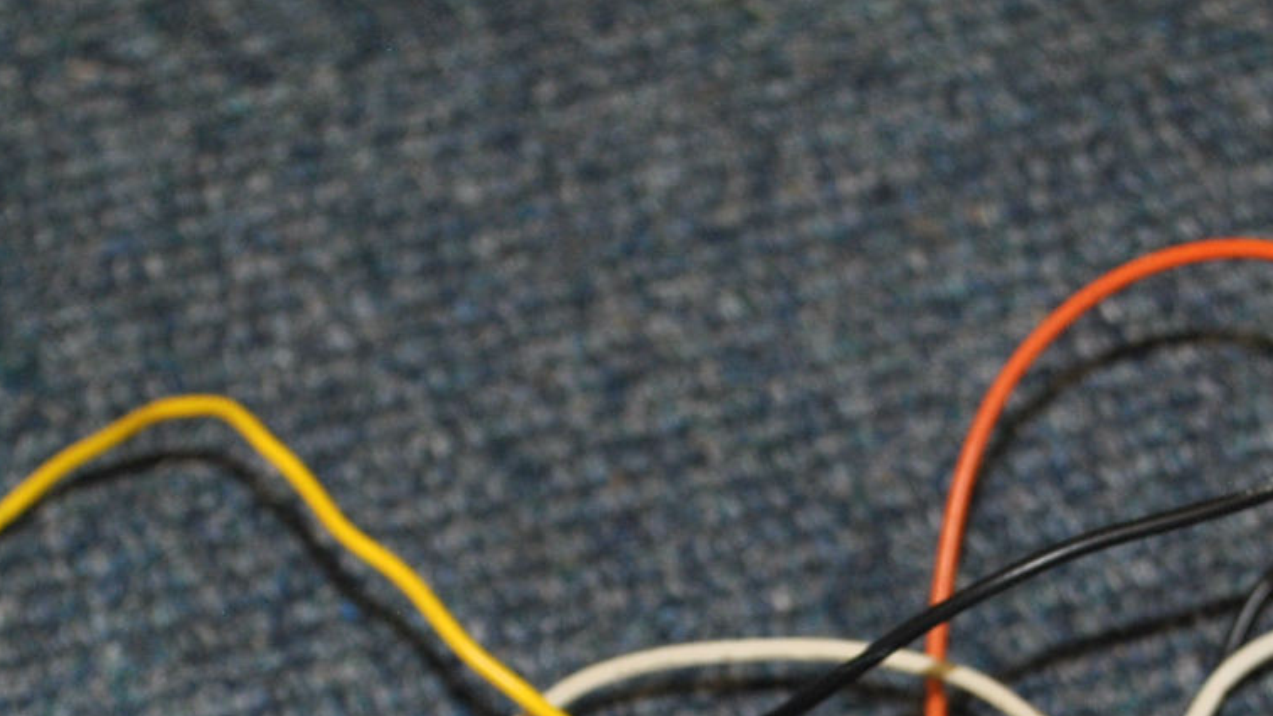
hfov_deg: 16.6
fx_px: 4354
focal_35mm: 129
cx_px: 802
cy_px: 940
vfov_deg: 9.2
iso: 200
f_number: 4.8
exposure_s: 1/60
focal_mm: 32
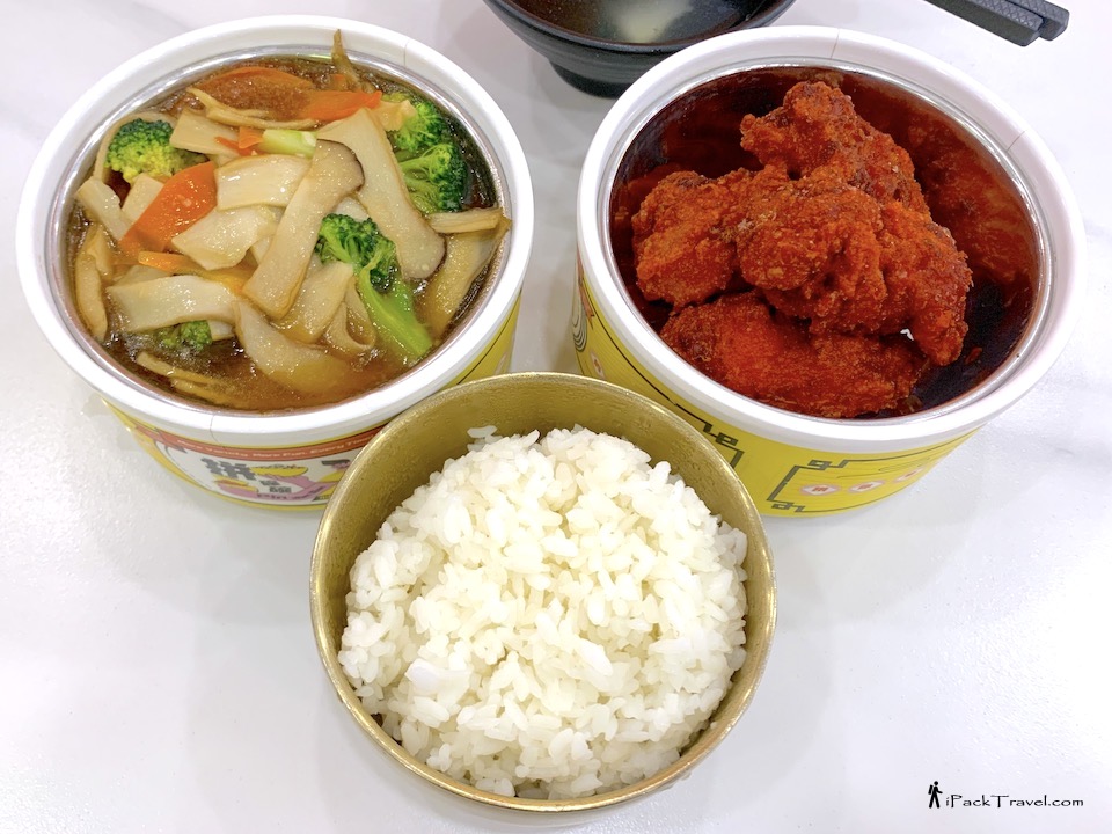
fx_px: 835
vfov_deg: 53.1
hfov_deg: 67.3
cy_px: 417
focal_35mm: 26
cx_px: 556
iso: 100
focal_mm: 4.25
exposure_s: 1/100
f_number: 1.8
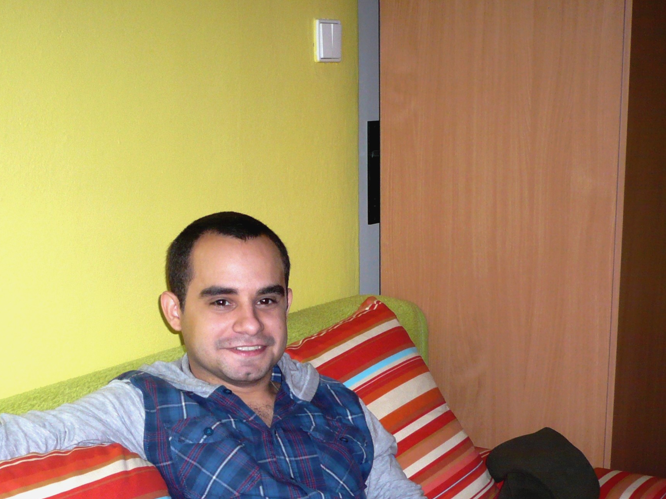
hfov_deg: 33.7
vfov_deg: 25.4
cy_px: 362
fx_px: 1097
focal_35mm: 57
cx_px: 285
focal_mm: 5.8
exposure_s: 1/30
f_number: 2.8
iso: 160
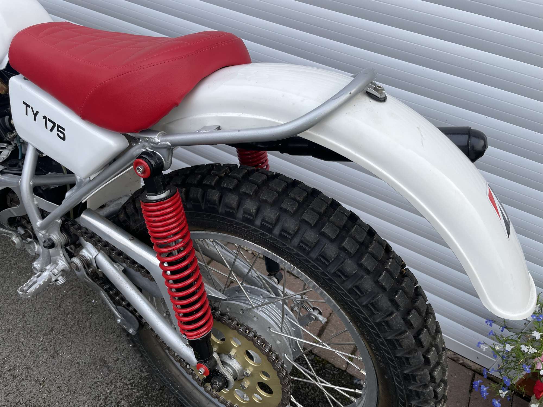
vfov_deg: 53.1
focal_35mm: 26
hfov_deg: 67.3
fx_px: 408
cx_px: 272
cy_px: 204
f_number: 1.6
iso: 32
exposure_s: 1/296
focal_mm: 4.2
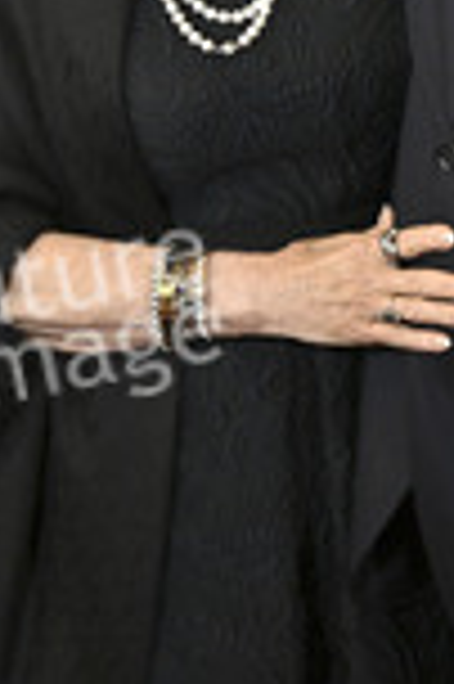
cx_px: 481
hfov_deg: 8.8
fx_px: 2939
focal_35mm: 155
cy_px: 112
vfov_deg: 13.2
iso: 2500
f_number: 5.6
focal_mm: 59
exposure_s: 1/320
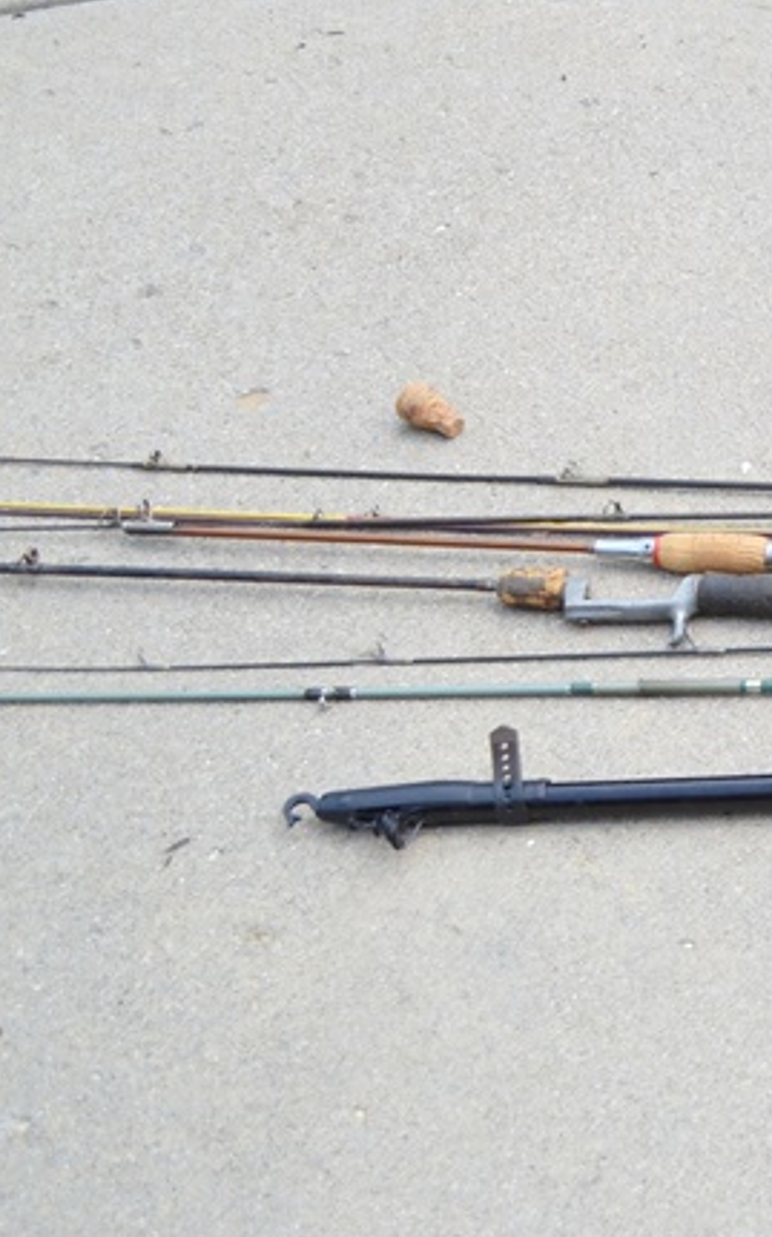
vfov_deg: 28.9
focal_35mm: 71
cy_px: 461
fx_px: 2392
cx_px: 1349
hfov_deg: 15.9
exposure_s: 1/1000
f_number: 4.5
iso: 400
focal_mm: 20
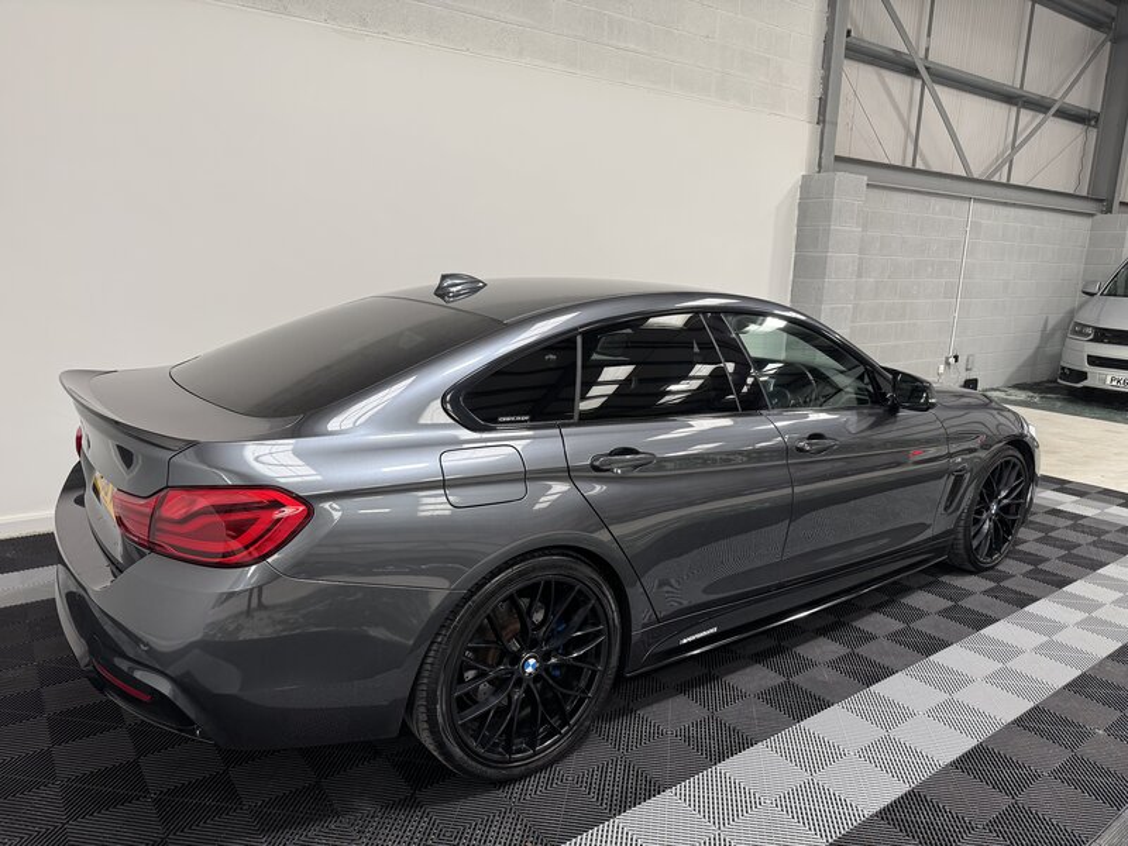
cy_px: 423
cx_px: 564
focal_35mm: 24
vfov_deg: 56.8
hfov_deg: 71.6
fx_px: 782
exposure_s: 1/50
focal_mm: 6.76
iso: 125
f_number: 1.78
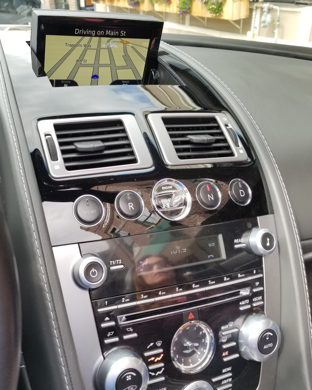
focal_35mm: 34
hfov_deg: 42.6
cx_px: 97
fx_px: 392
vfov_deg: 52.8
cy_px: 196
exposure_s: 1/186
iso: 50
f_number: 1.7
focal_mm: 4.25
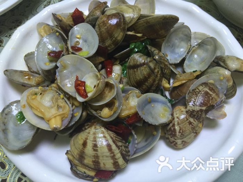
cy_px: 91
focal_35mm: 29
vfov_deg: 48.2
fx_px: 204
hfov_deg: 61.7
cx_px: 122
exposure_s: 1/17
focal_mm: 4.15
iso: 80
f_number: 2.2
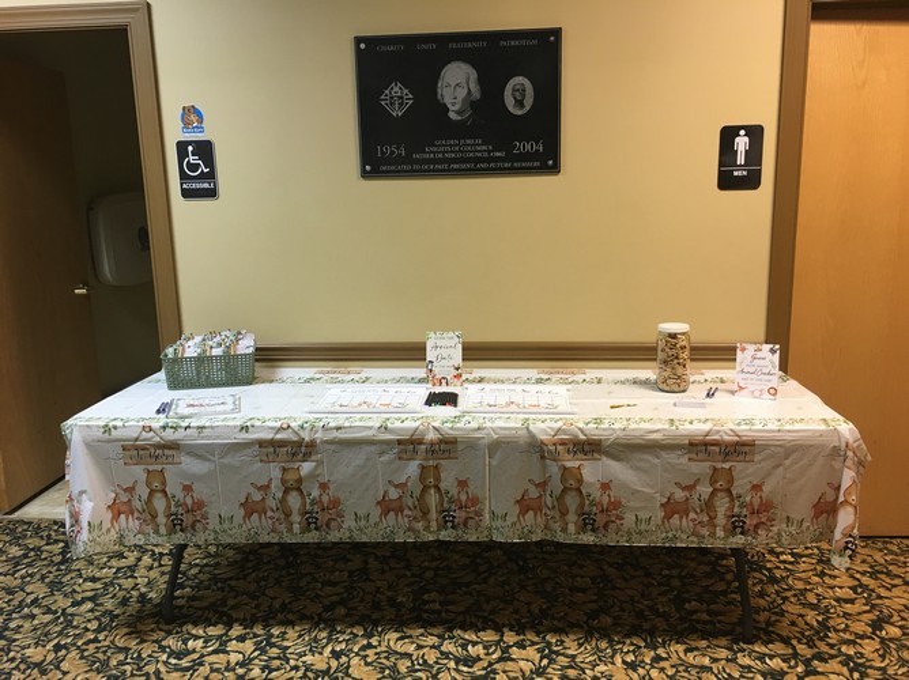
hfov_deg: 61.7
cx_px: 454
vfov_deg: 48.2
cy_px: 340
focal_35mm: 29
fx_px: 761
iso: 80
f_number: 2.2
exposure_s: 1/30
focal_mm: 4.15
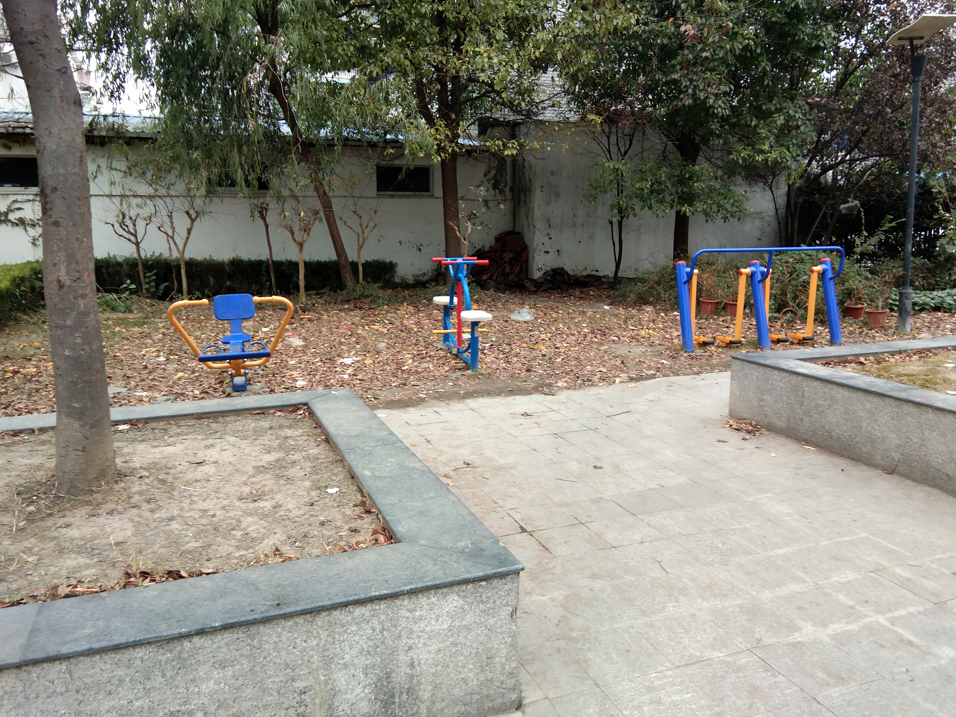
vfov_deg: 45.4
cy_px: 358
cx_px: 478
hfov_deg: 58.4
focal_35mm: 31
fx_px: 856
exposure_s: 1/50
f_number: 2.2
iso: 125
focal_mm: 3.69
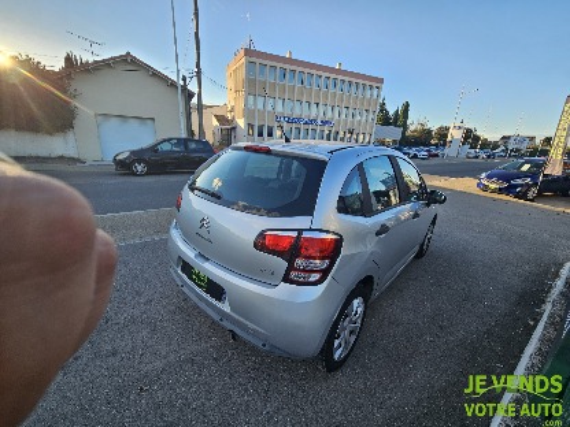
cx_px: 285
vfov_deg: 89.9
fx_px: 214
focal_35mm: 13
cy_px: 214
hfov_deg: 106.2
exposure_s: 1/590
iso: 50
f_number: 2.2
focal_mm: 2.2
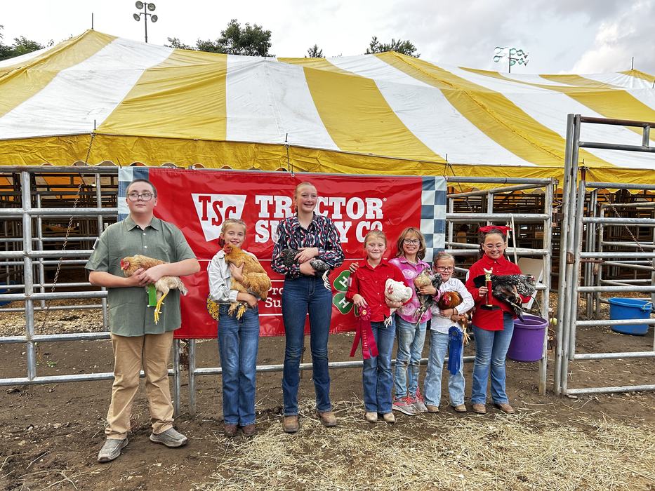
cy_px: 246
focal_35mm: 26
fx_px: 492
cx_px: 328
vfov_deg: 53.1
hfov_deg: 67.3
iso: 100
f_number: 1.5
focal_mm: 5.7
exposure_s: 1/121
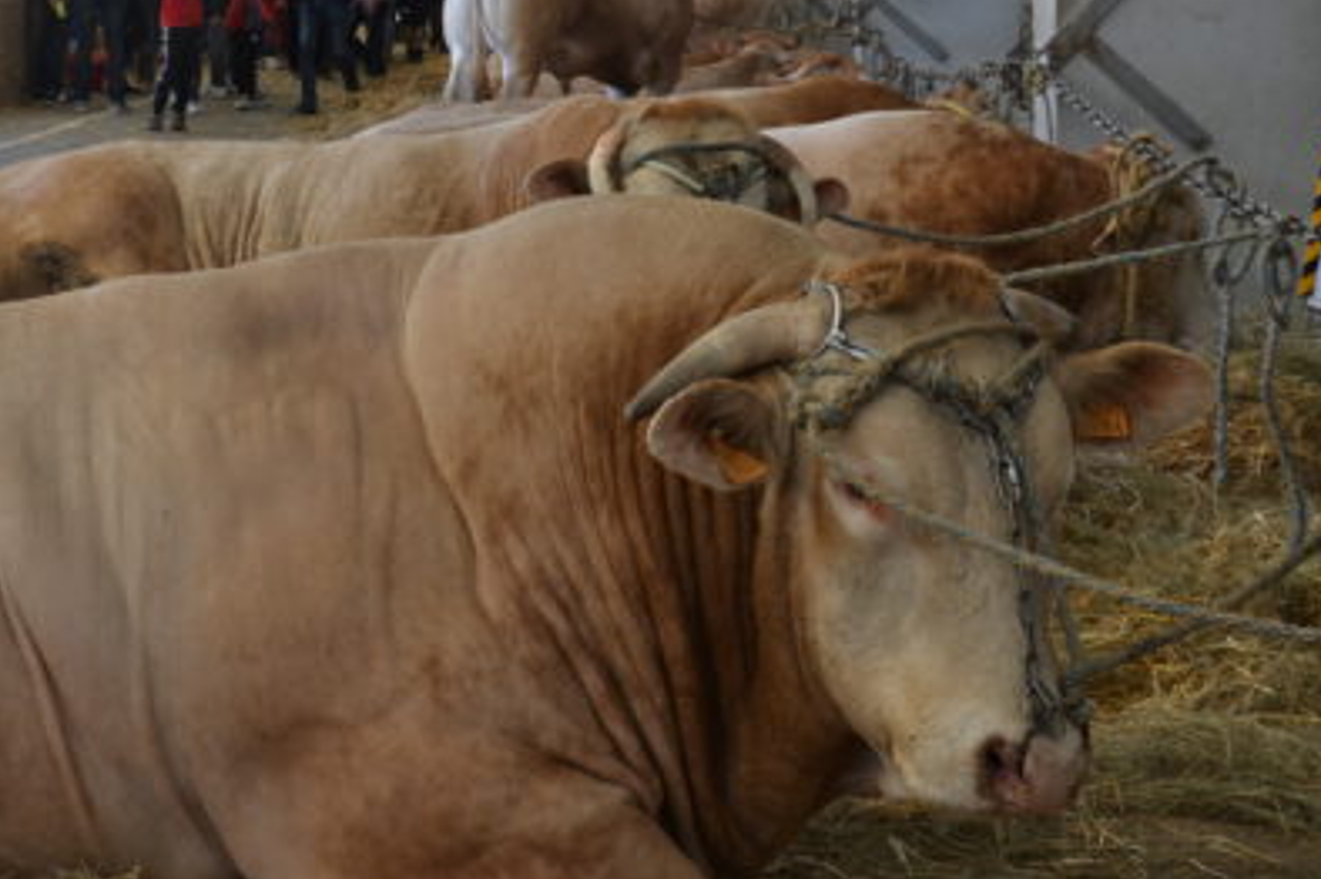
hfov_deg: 31.0
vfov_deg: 21.2
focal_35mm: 64
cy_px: 352
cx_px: 362
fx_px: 2346
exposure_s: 1/100
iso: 400
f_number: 5
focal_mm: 24
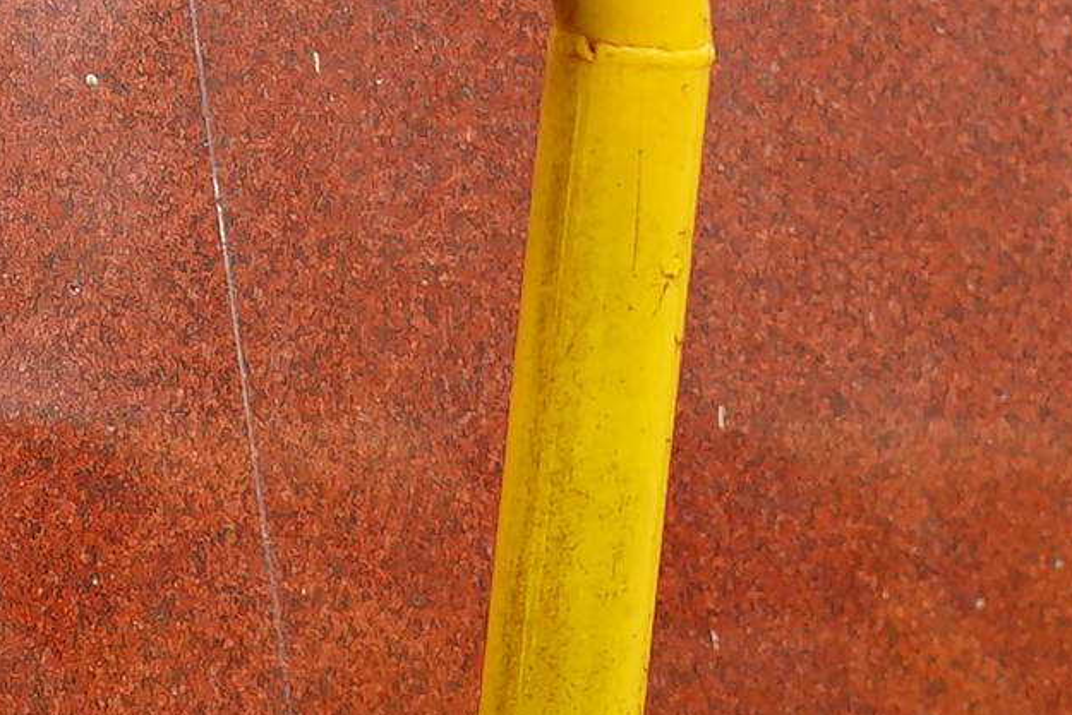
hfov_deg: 3.8
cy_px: -772
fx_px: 15934
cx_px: -5
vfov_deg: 2.6
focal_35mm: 535
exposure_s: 1/400
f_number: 3.2
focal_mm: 85
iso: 100
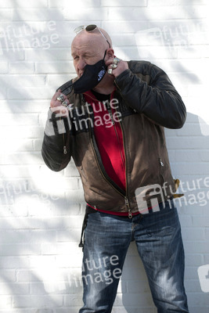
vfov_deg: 15.8
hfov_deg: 10.6
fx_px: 1131
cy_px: 156
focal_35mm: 130
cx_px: 104
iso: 200
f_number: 4
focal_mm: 130
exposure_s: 1/800
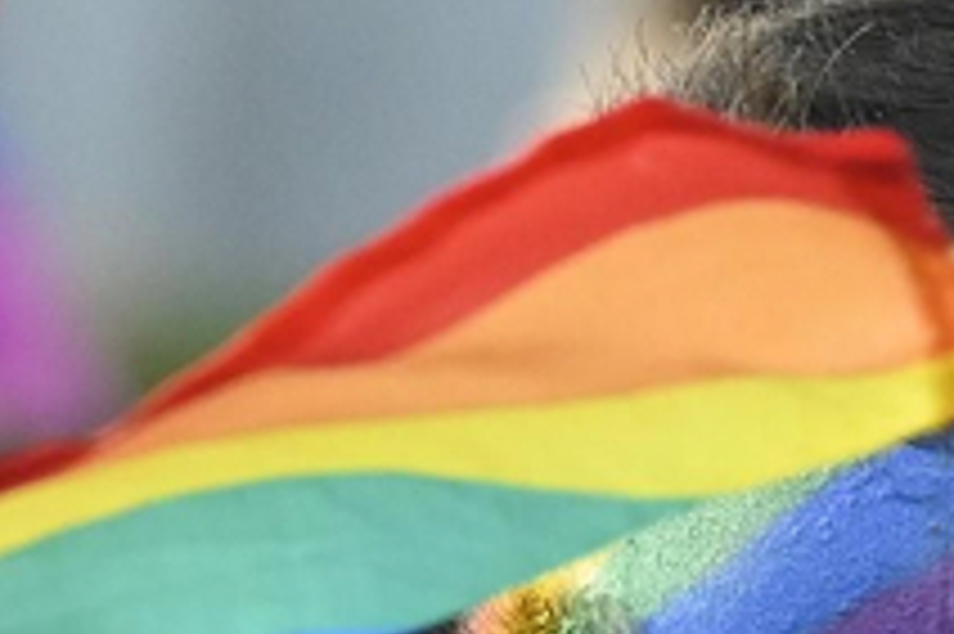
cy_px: 1075
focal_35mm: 1416
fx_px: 37488
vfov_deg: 1.0
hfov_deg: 1.5
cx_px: 644
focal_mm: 125
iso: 1000
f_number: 5.6
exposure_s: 1/1000
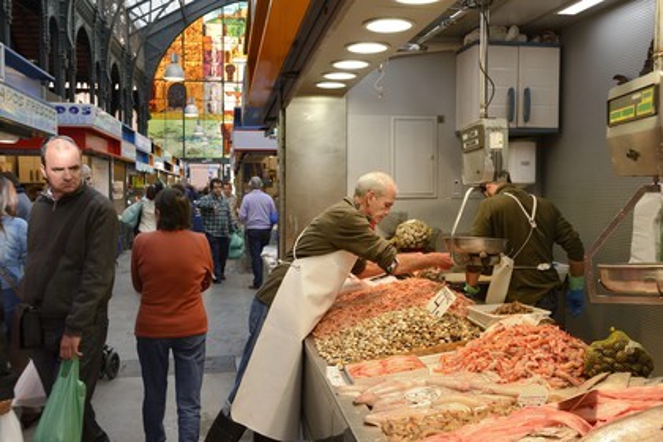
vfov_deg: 41.1
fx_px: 589
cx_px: 332
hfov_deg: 58.7
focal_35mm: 32
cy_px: 221
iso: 400
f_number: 7.1
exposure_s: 1/60
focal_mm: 32
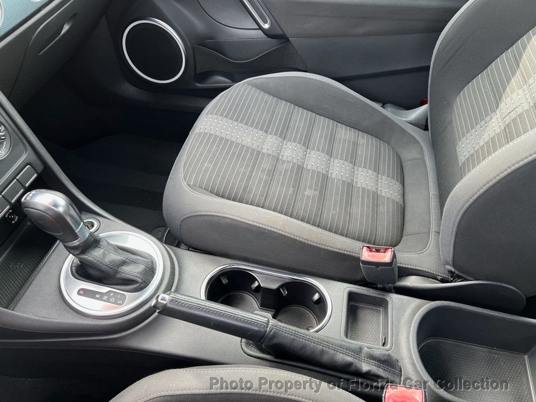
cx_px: 268
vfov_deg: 53.1
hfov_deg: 67.3
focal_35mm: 26
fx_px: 403
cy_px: 201
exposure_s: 1/121
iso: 80
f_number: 1.5
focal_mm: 5.7
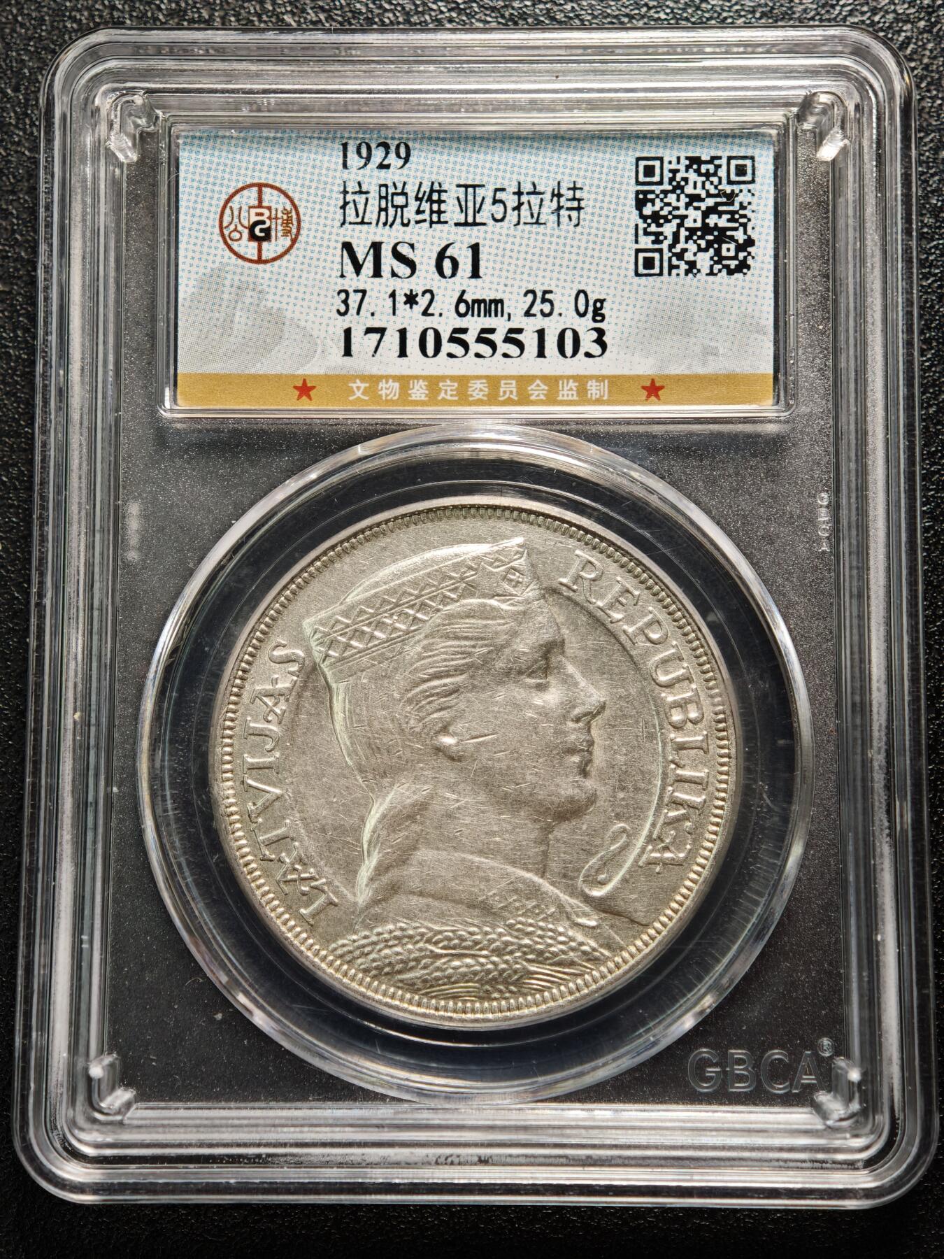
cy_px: 630
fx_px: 2182
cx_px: 472
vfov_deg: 32.2
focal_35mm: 60
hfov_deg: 24.4
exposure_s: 1/110
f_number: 2
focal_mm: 9
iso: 500
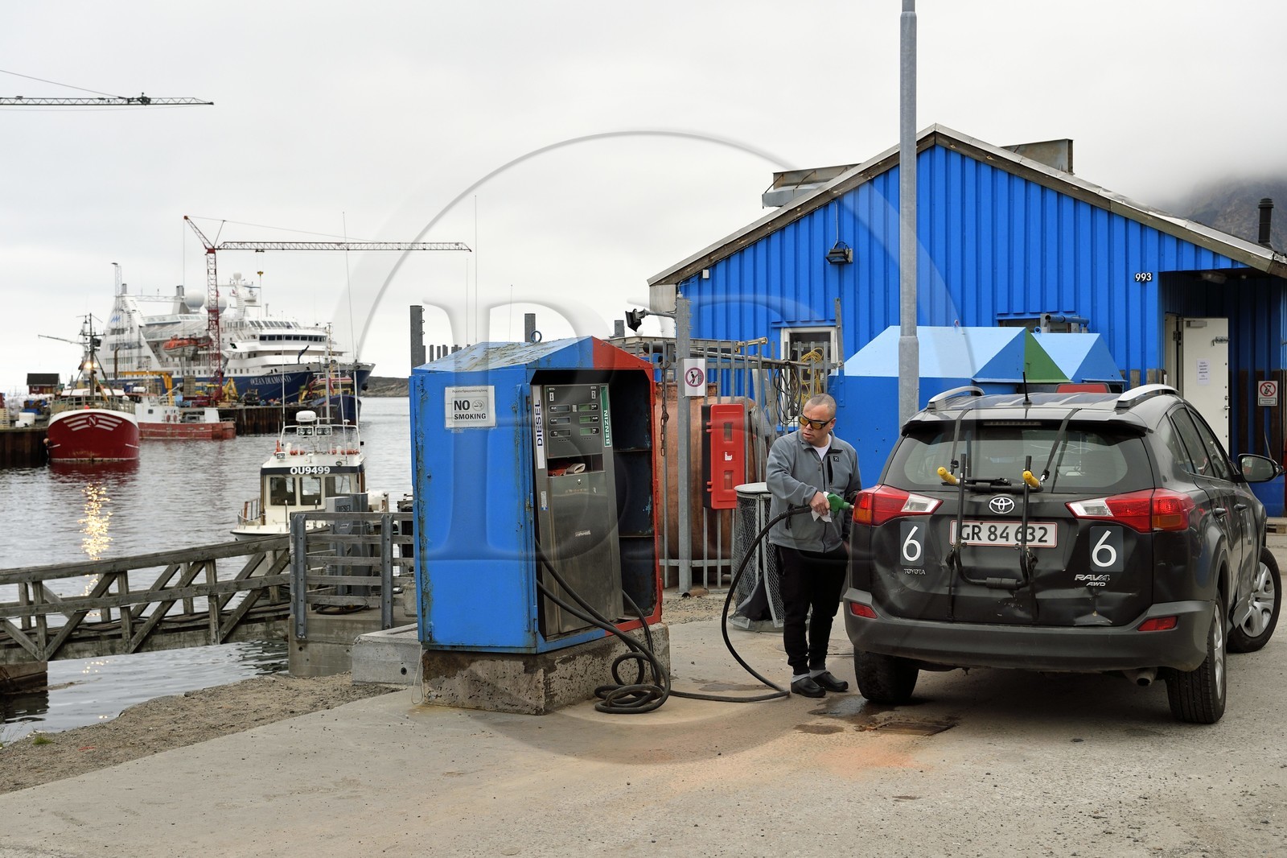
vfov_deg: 26.0
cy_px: 429
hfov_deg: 38.2
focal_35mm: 52
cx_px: 644
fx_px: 1858
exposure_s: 1/500
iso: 400
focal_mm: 52
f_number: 8
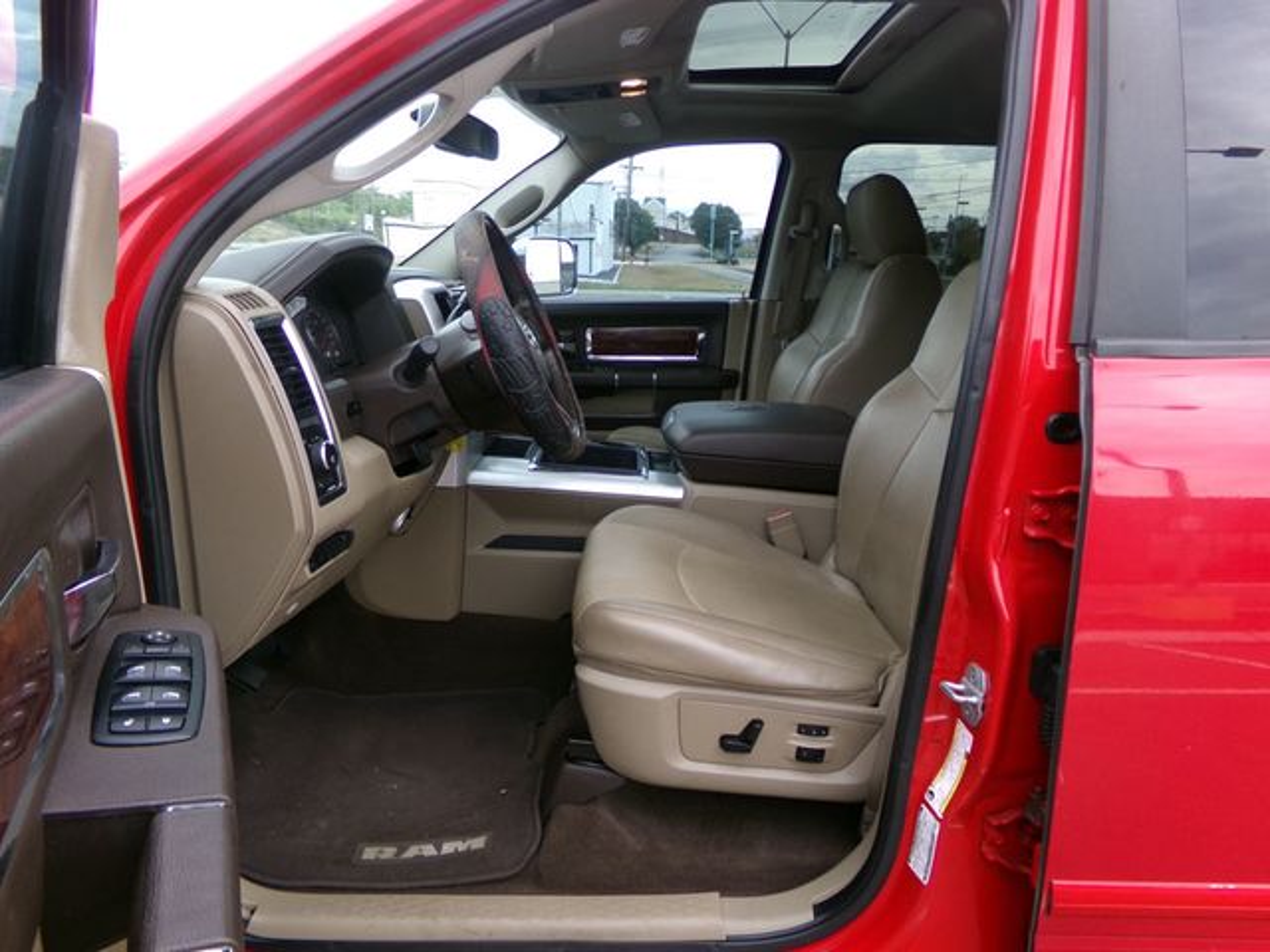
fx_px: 881
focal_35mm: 24
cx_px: 635
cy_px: 476
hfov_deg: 71.6
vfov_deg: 56.8
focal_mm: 4.3
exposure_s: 1/75
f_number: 3.7
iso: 100
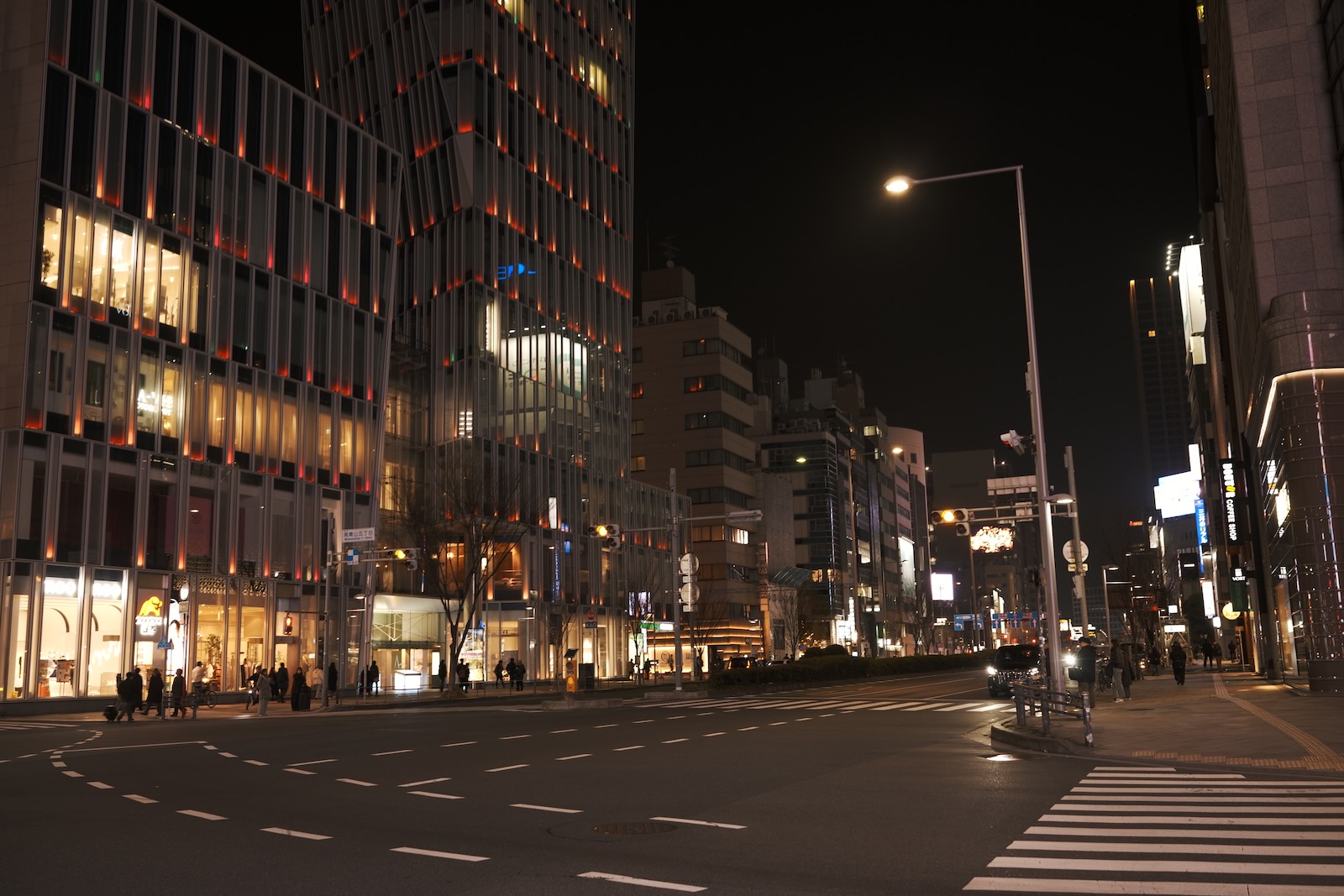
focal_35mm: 35
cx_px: 672
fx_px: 1307
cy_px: 448
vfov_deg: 37.9
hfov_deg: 54.4
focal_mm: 35
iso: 640
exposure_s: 1/20
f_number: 4
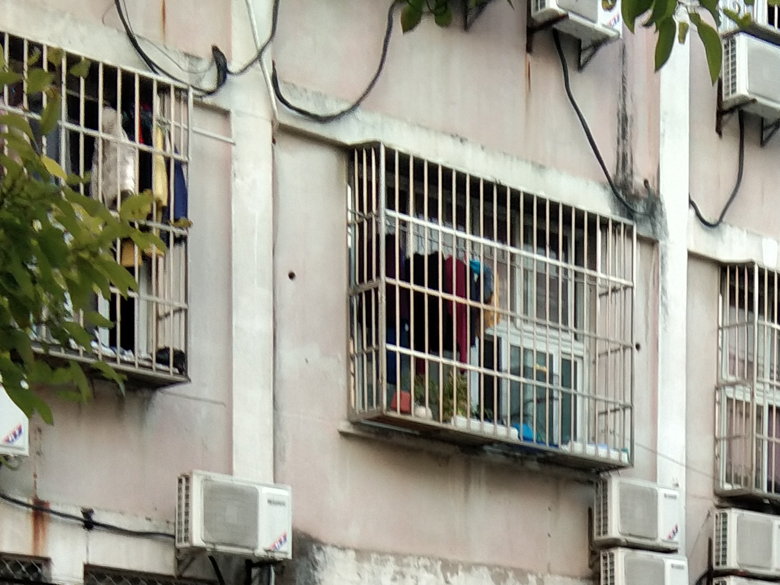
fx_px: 2253
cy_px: 926
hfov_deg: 19.0
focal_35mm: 100
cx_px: 830
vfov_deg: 13.7
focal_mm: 3.69
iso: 100
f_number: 2.2
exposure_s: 1/50
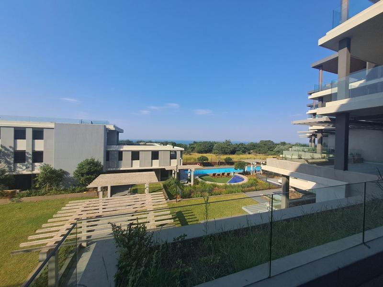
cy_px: 144
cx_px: 192
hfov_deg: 106.2
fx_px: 144
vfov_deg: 89.9
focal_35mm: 13
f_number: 2.2
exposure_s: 1/1081
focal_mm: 1.42
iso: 40
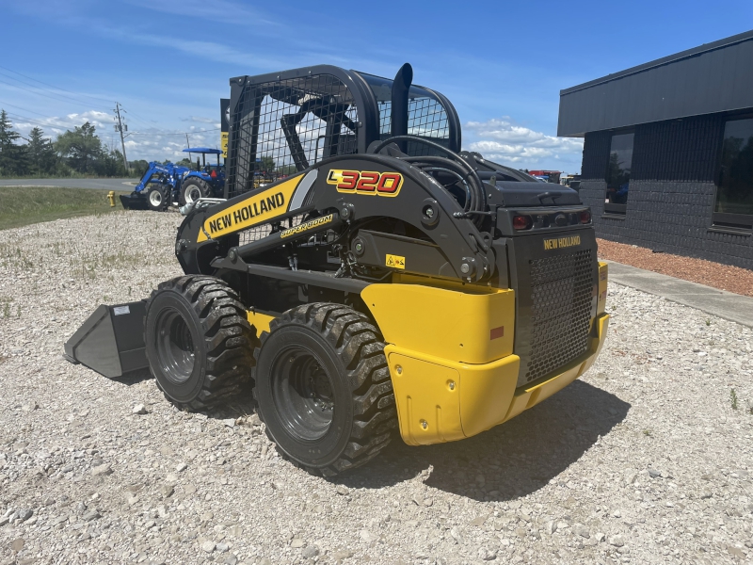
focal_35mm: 26
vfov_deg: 53.1
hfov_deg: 67.3
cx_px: 376
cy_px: 282
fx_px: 566
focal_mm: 4.2
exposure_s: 1/4651
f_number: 1.6
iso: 32
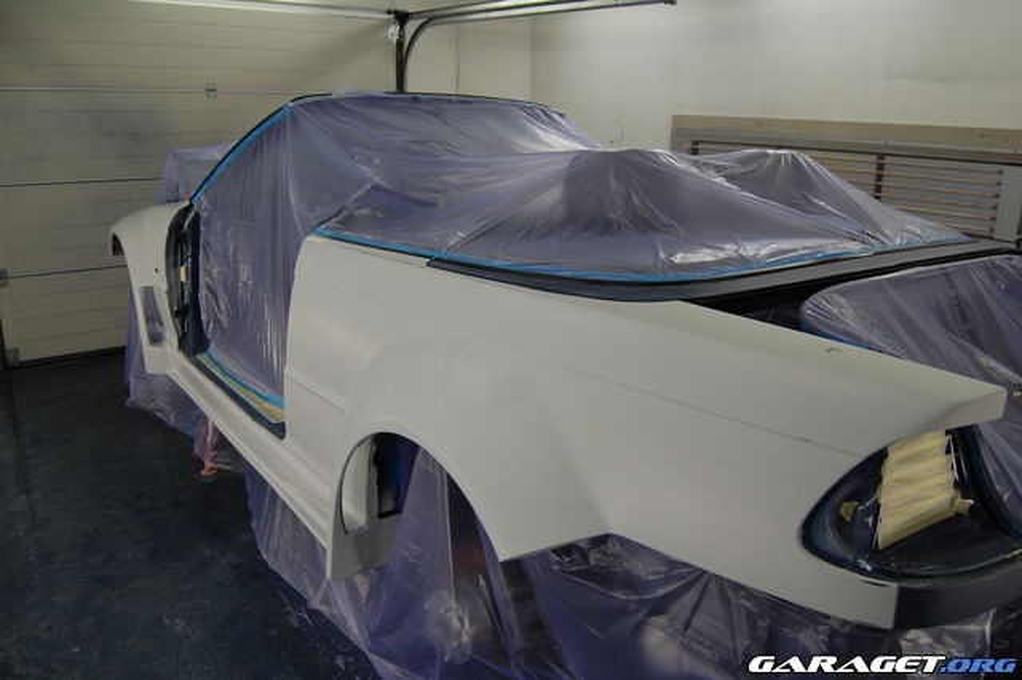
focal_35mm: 27
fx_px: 766
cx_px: 511
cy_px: 340
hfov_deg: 67.4
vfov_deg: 47.9
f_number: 4.5
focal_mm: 18
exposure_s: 1/80
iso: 400
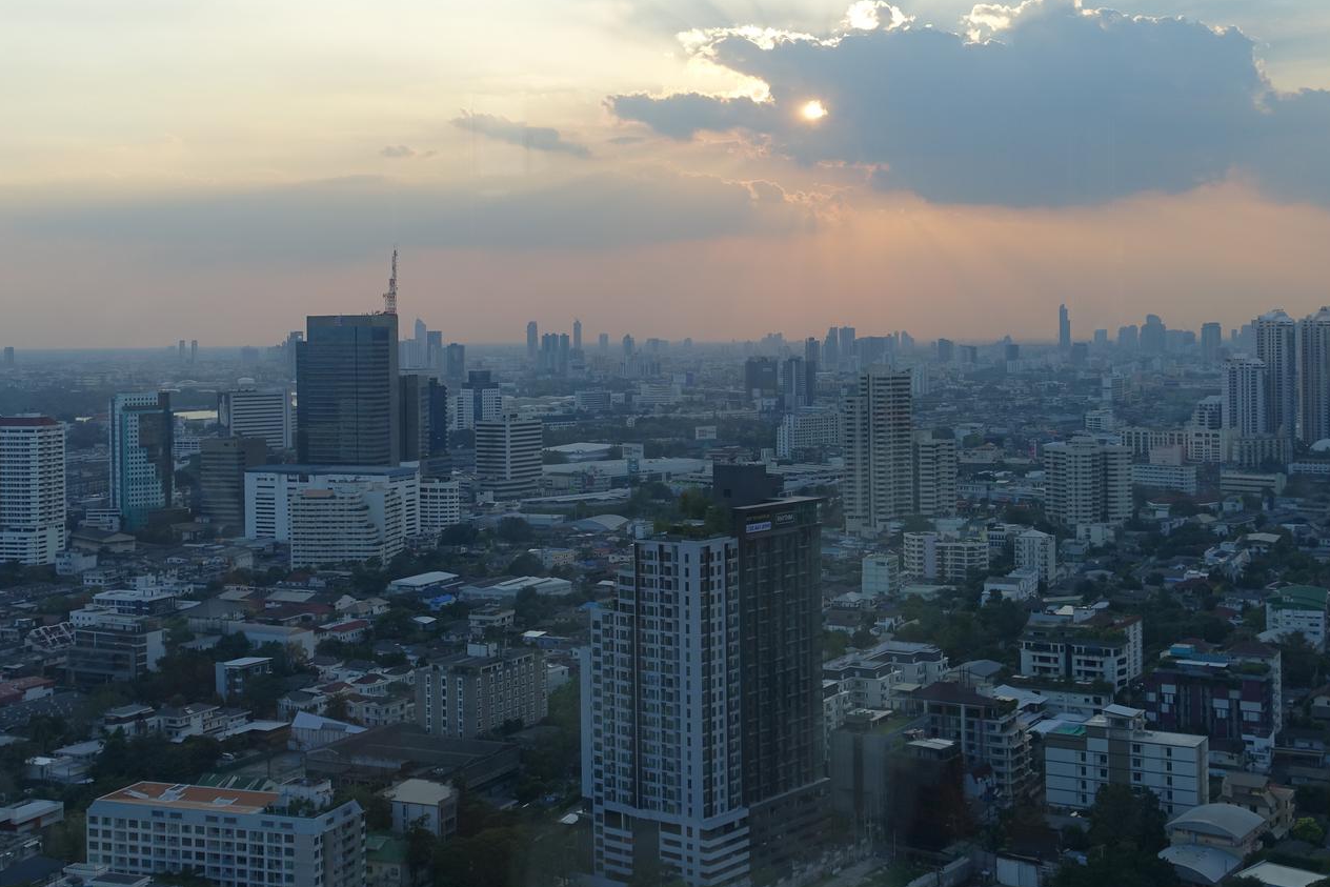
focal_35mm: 47
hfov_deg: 41.9
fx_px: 1736
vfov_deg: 28.6
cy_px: 338
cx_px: 725
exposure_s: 1/200
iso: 125
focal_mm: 11.93
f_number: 4
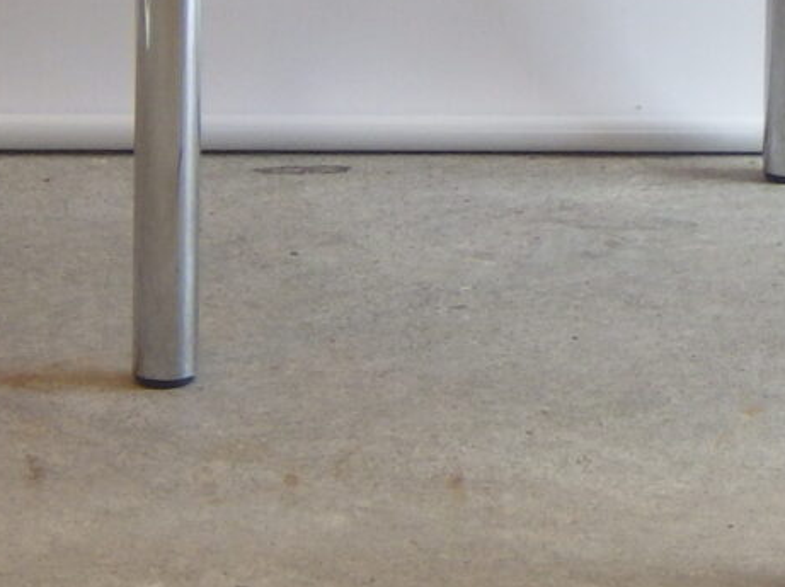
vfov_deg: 4.6
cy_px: -459
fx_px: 7274
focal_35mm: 321
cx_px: 853
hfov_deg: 6.2
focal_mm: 13.7
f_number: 4.8
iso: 125
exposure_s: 1/40
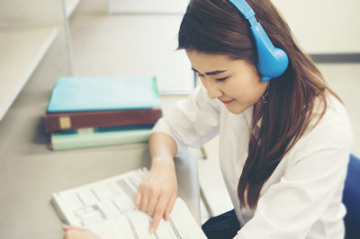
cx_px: 180
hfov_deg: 37.9
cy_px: 120
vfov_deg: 25.7
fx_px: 525
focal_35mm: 52
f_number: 2.5
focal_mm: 35
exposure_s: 1/50
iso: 400
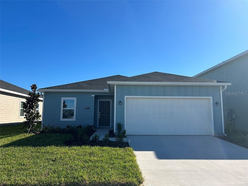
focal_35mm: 26
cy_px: 93
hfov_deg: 67.3
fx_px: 186
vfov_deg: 53.1
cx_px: 124
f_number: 1.5
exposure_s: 1/4630
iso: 50
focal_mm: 5.7
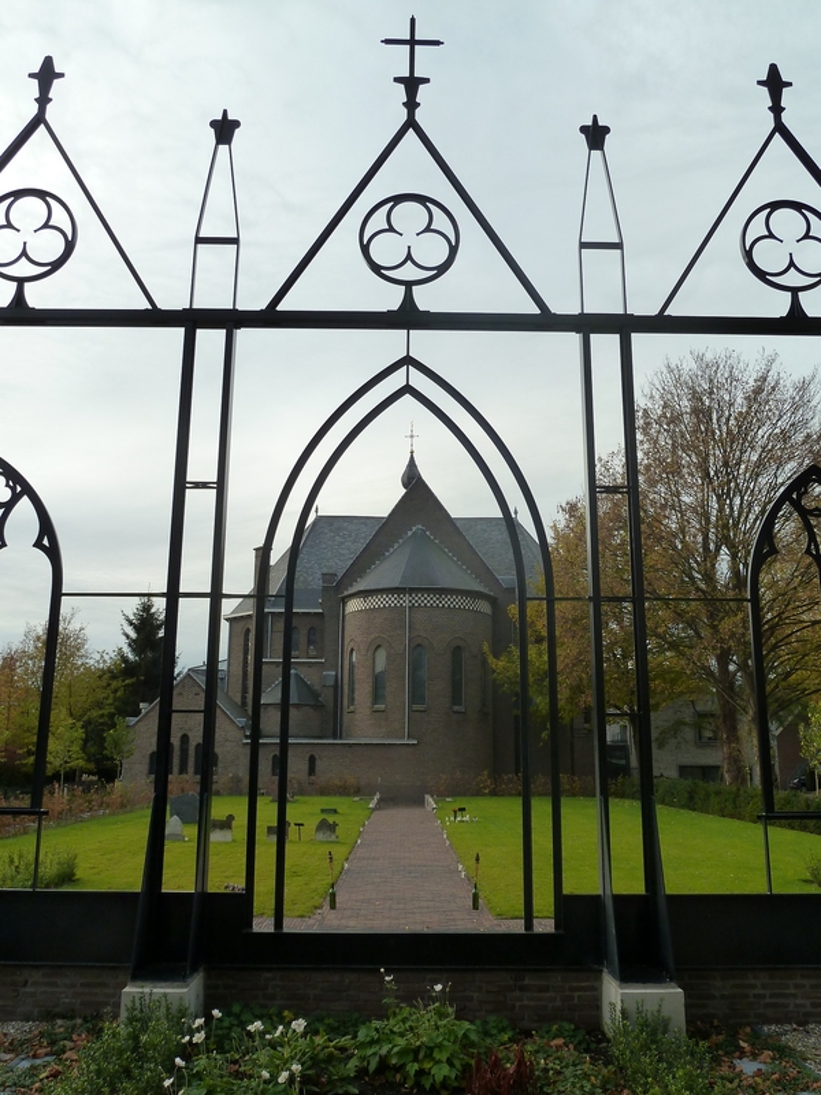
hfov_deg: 48.2
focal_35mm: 29
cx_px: 410
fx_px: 917
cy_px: 548
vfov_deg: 61.7
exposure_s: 1/400
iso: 125
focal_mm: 4.7
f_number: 4
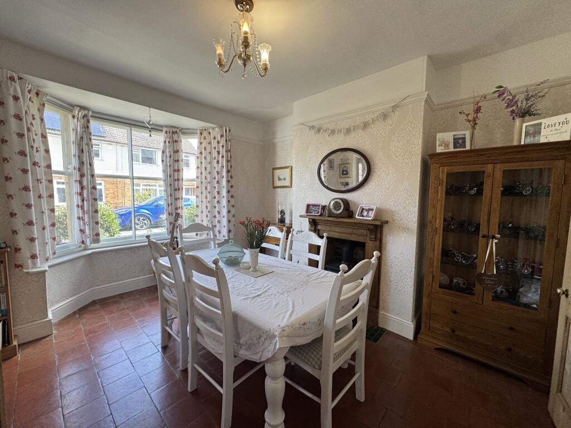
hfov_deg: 102.1
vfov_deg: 85.7
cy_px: 214
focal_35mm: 14
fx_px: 231
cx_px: 286
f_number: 2.2
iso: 100
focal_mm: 2.22
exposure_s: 1/100
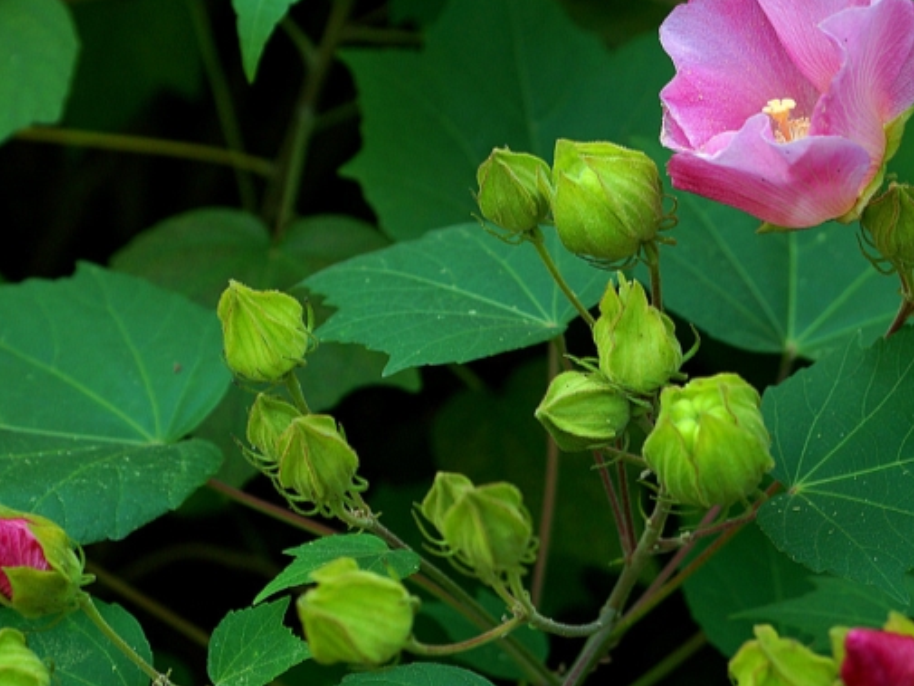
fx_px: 1902
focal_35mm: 72
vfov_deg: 20.4
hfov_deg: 27.0
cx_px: 523
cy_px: 335
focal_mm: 40
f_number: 4.5
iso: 200
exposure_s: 1/200
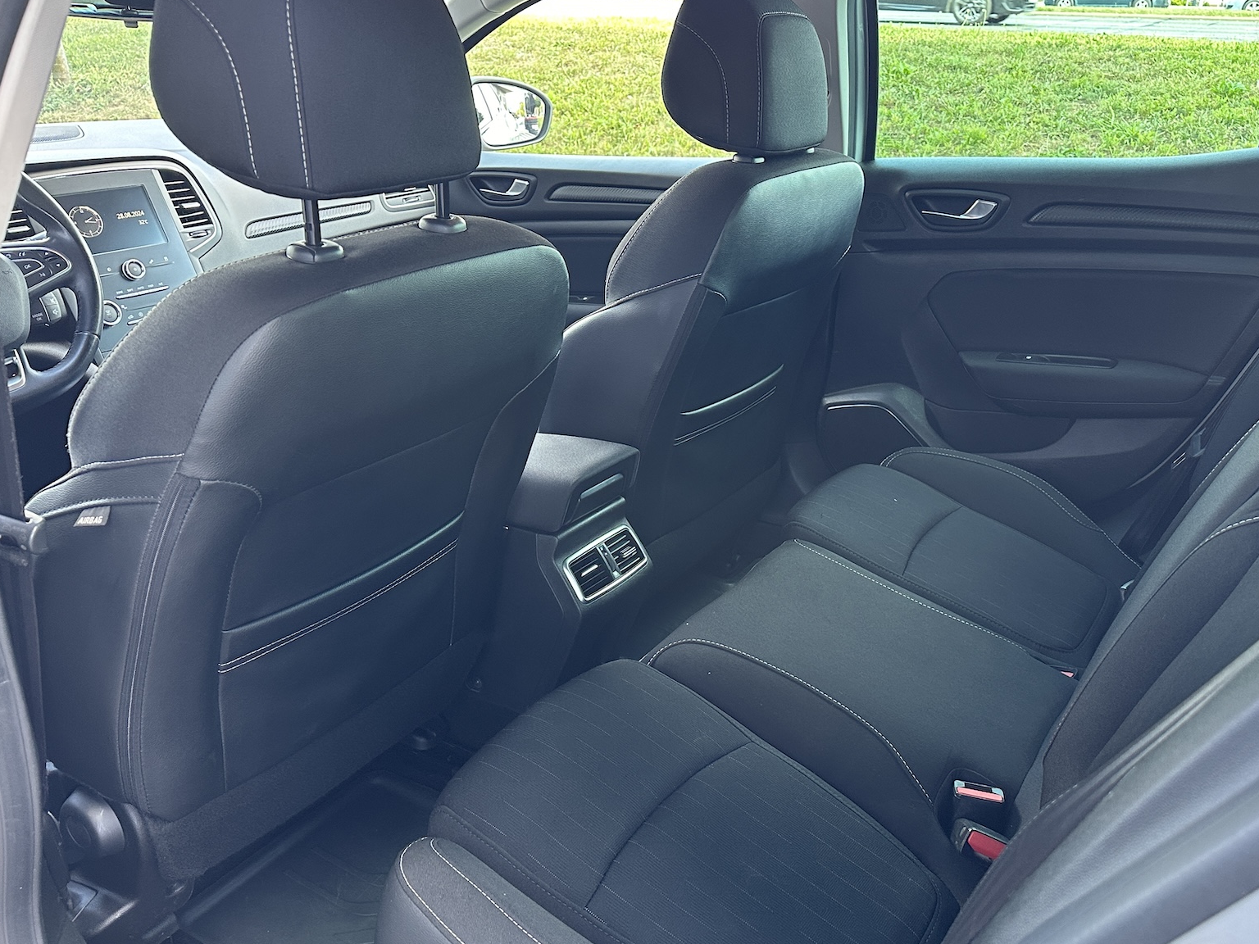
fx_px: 1091
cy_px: 533
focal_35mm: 30
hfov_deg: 59.6
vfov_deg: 46.7
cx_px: 738
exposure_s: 1/65
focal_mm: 6.86
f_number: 1.78
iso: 250
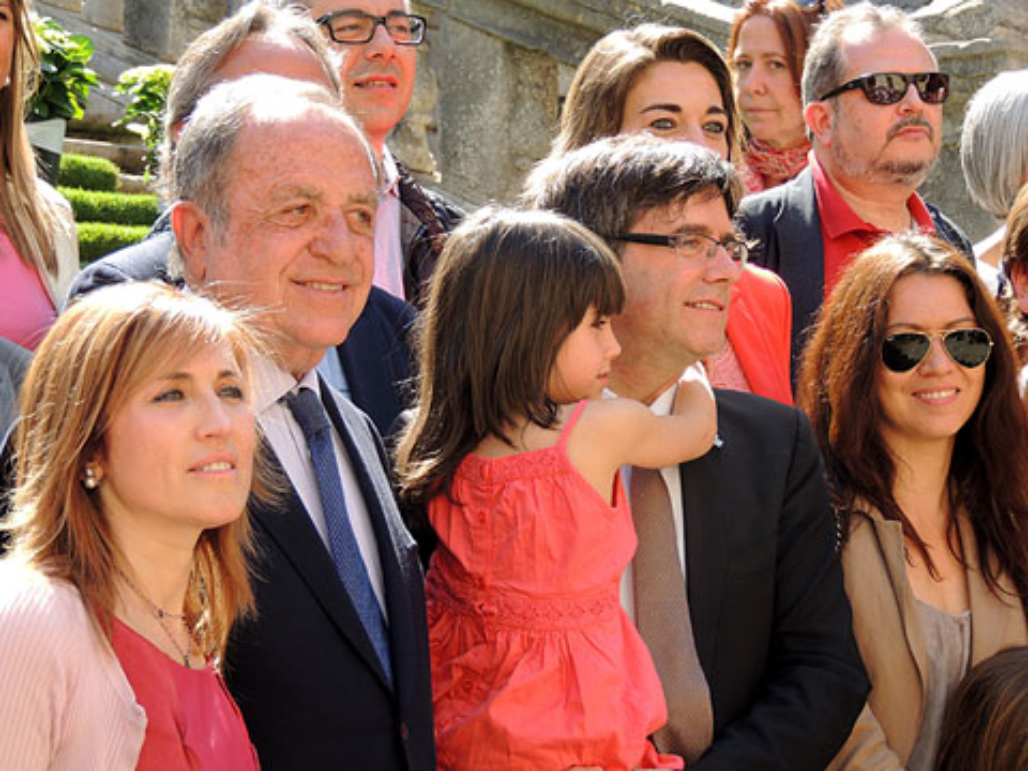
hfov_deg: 16.4
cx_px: 514
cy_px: 386
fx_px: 3564
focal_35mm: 120
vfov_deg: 12.3
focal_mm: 21.4
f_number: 4.2
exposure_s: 1/125
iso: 100
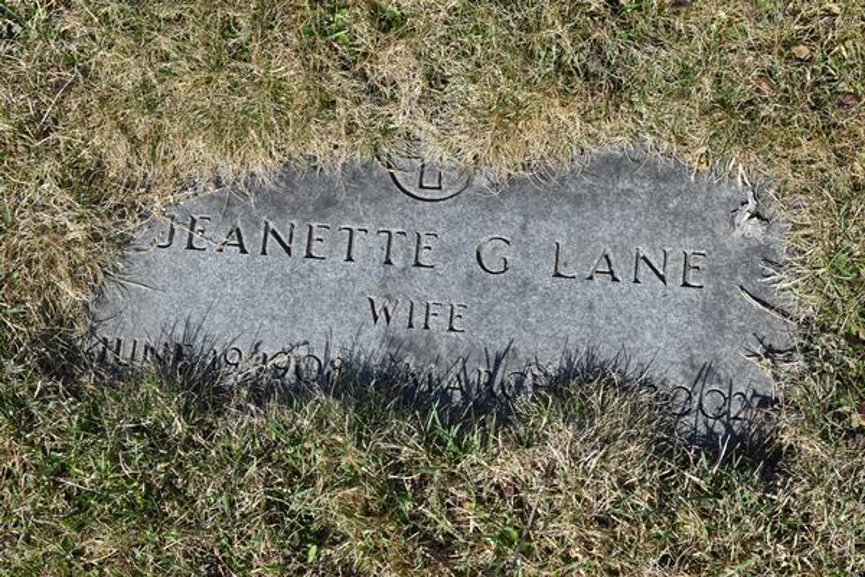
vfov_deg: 22.6
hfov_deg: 33.4
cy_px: 288
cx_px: 432
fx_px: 1442
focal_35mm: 60
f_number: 10
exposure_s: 1/400
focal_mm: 40
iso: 320
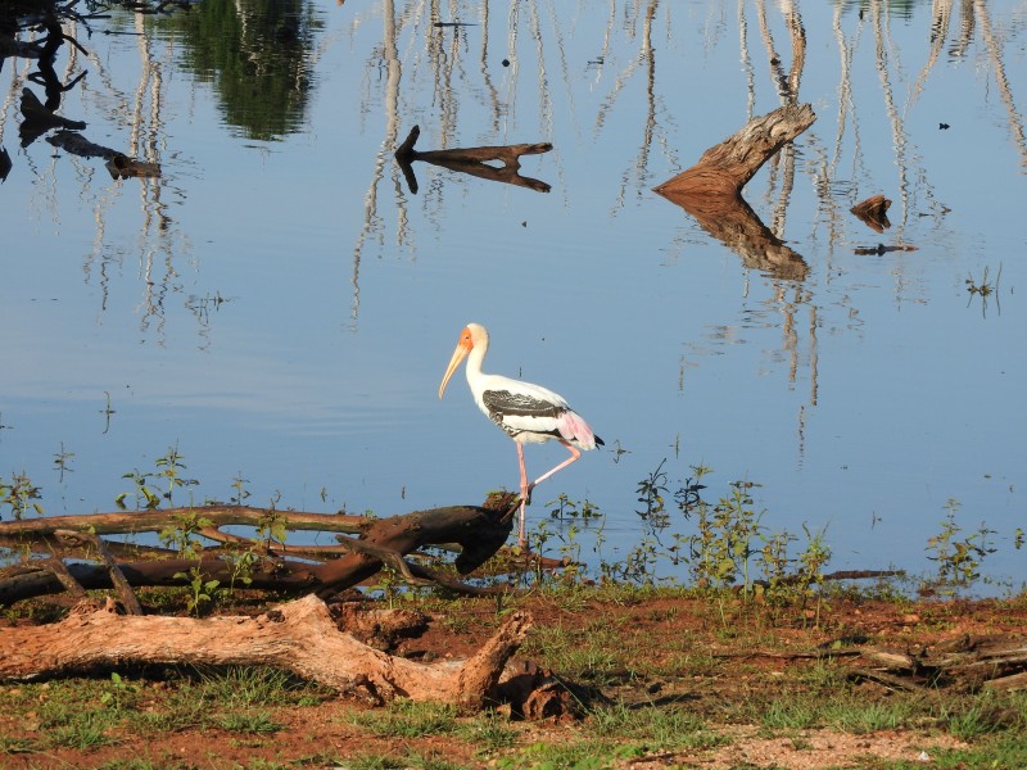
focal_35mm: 220
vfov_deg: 6.8
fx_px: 6527
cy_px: 385
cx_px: 514
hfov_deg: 9.0
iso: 100
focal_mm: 39.4
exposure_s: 1/400
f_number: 5.3
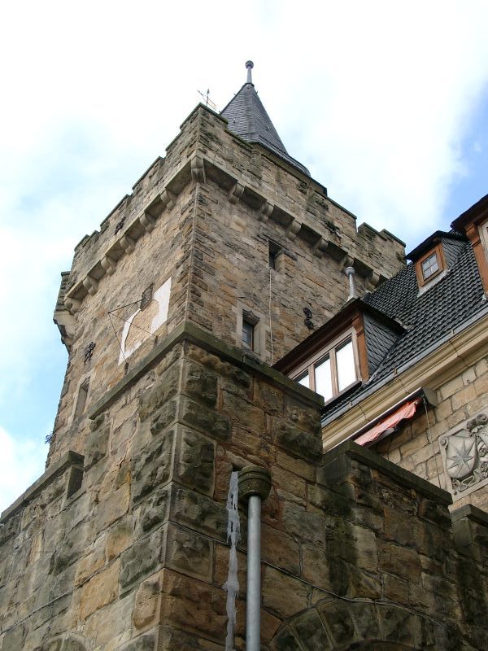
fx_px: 846
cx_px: 244
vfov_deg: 42.1
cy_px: 326
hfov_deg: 32.2
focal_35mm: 45
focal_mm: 9.29
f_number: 4
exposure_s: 1/213
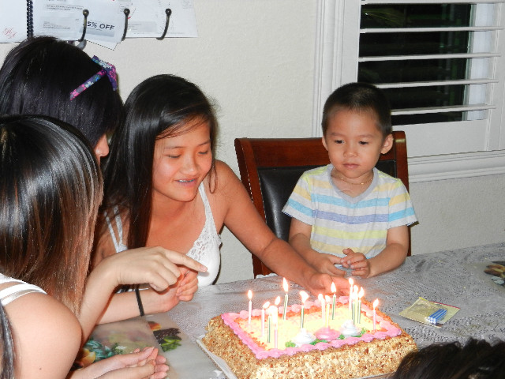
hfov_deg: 32.2
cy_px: 190
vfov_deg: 24.4
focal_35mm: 60
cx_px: 252
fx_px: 875
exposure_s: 1/30
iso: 360
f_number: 4.5
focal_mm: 10.9
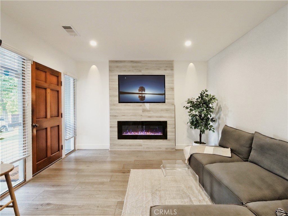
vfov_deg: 78.1
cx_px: 144
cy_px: 108
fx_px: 133
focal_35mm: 16
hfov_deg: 94.5
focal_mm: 8
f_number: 7.1
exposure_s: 1/40
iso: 2000
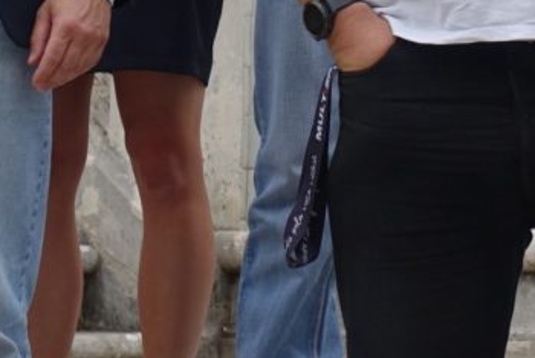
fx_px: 3302
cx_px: 604
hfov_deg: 9.2
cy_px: -320
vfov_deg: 6.1
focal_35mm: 222
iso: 125
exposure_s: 1/400
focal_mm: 17.48
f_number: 4
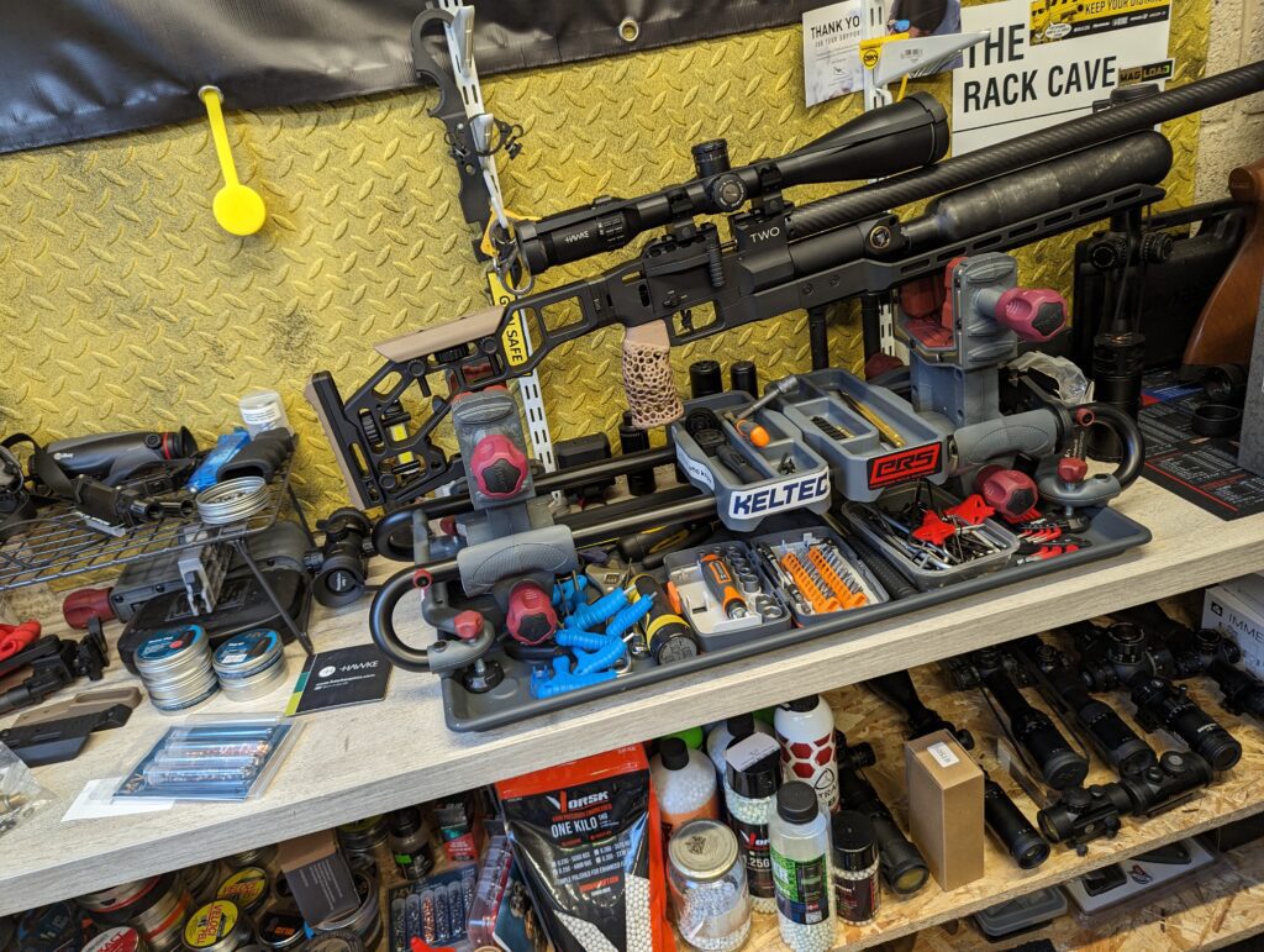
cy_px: 476
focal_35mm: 24
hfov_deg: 71.5
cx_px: 632
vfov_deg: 56.9
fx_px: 878
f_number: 1.85
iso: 62
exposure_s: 1/25
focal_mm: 6.81
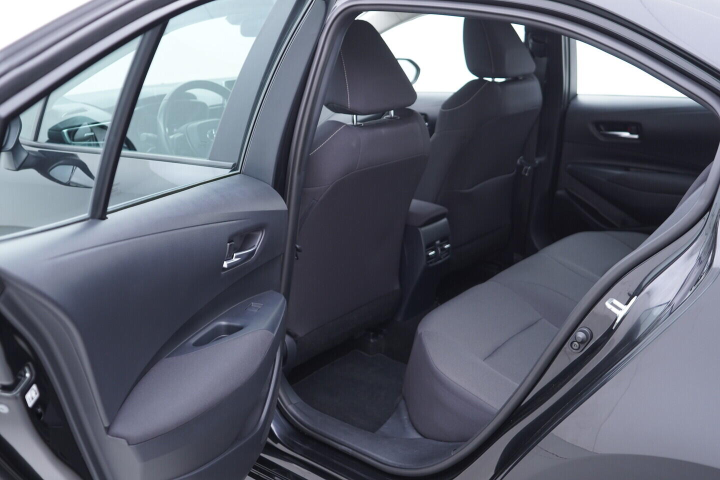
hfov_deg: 53.1
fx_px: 720
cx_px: 360
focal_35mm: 36
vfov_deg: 36.9
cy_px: 240
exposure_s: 1/40
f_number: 2.8
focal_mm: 24
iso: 250
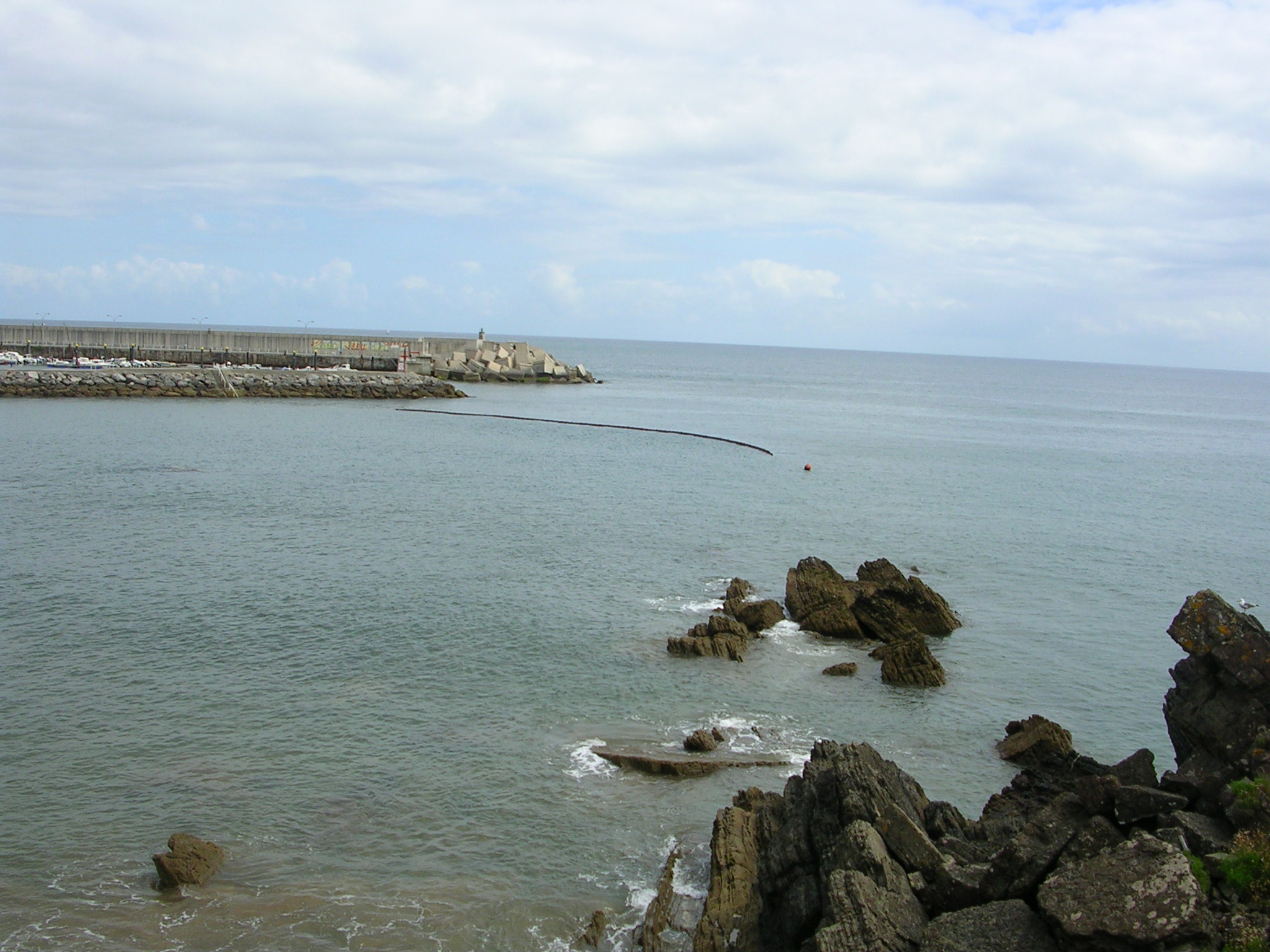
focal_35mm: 38
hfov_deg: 49.0
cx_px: 635
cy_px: 476
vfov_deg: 37.7
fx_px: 1394
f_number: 5.6
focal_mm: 5.8
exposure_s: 1/349
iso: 50
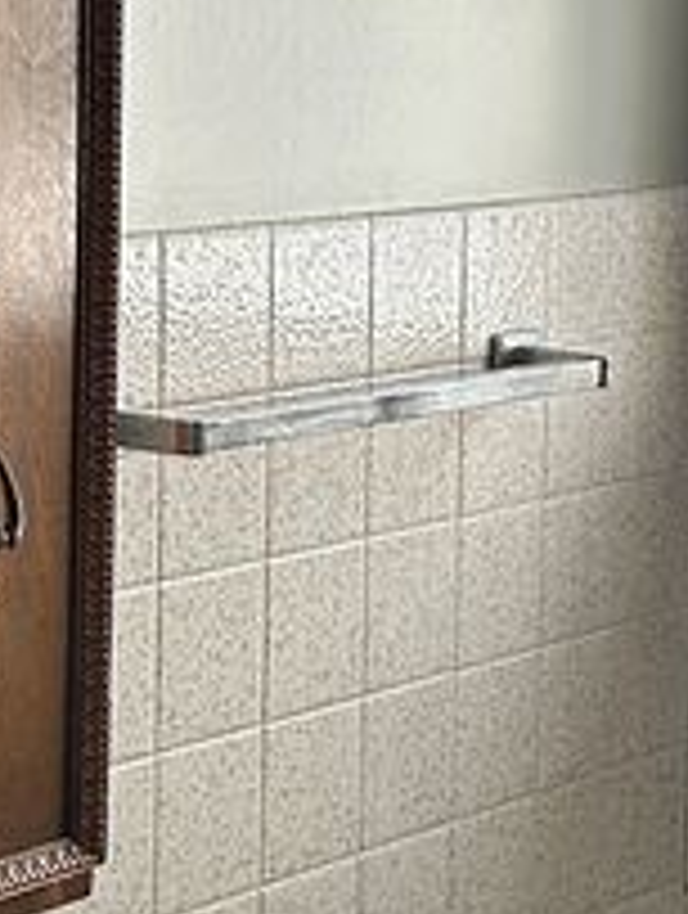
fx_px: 3646
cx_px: 571
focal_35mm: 138
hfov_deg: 10.7
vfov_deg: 14.3
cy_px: 482
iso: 125
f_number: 1.5
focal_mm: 5.7
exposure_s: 1/120
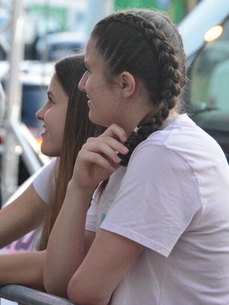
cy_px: 145
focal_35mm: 193
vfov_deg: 10.3
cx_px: 72
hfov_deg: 7.7
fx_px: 1703
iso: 6400
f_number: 5.6
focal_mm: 125
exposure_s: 1/125
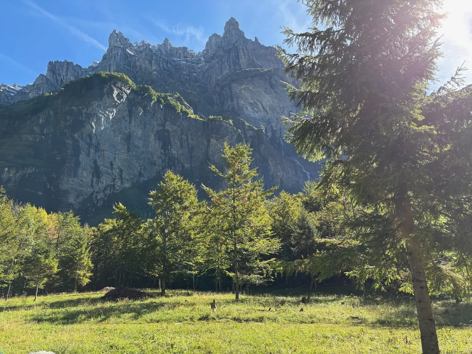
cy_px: 177
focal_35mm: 26
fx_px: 354
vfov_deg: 53.1
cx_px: 236
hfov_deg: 67.3
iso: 50
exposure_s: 1/726
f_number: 1.6
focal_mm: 5.96
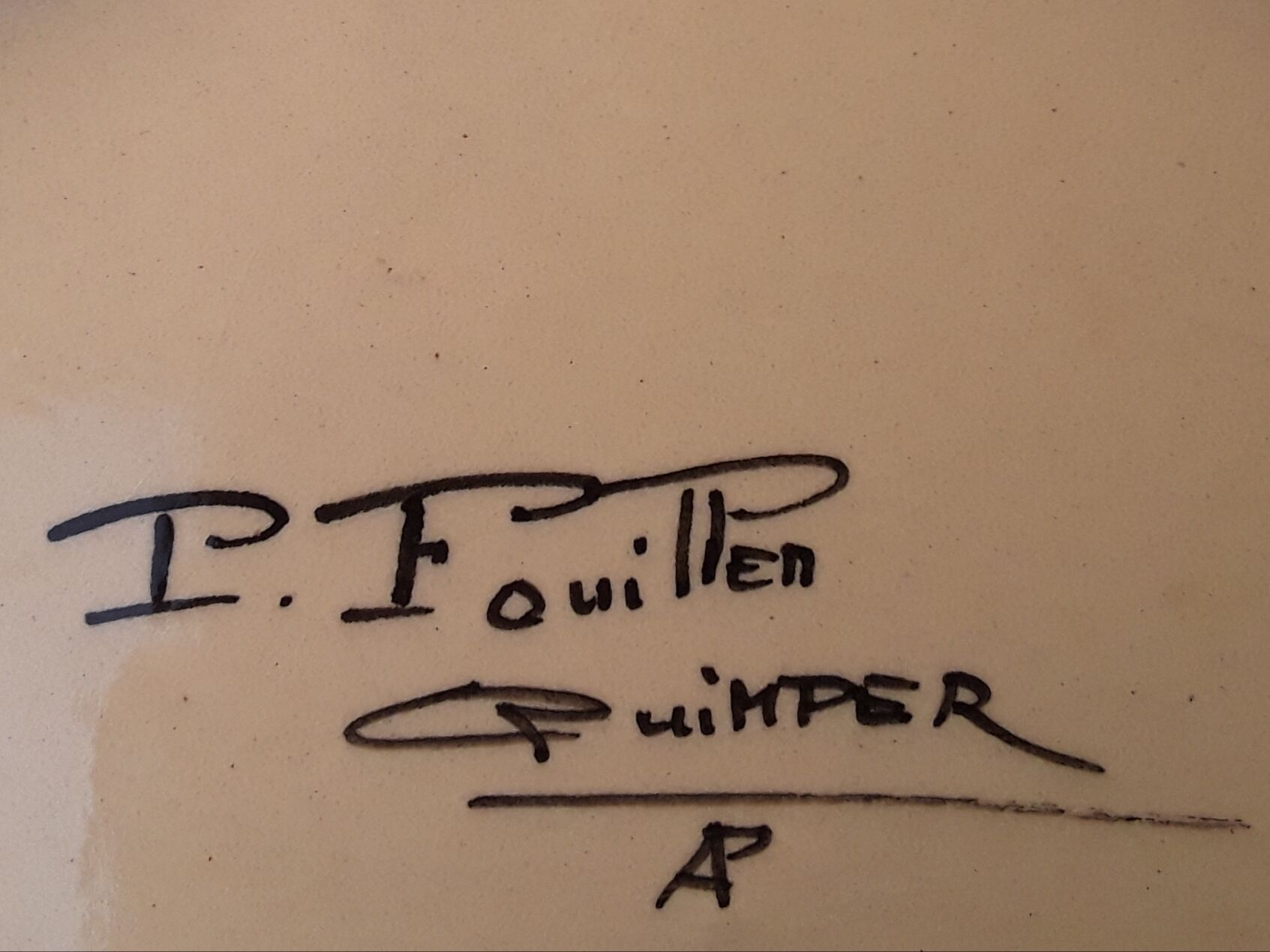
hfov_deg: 65.3
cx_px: 635
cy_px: 476
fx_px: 990
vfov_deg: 51.3
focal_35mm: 27
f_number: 1.9
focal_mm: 2.91
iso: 40
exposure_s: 1/748
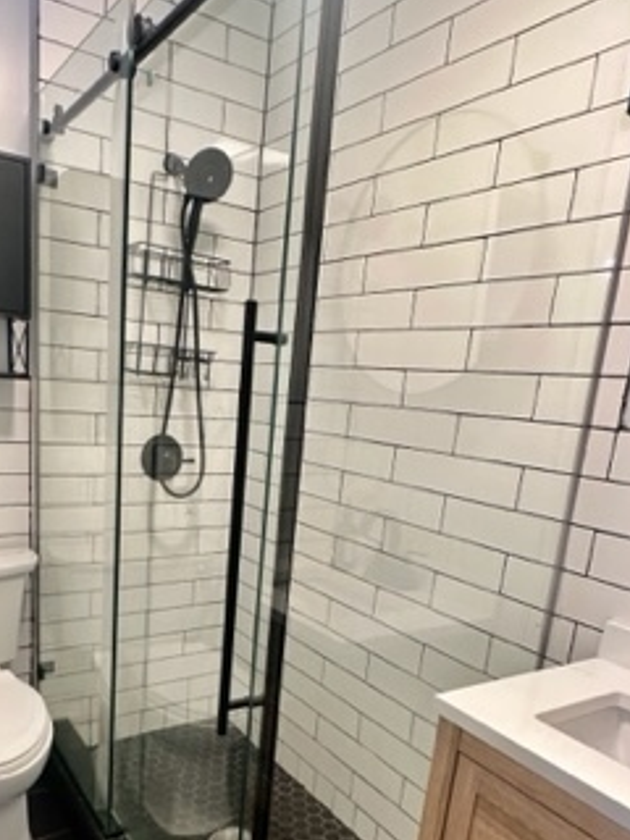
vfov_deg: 62.1
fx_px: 679
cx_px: 239
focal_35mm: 28
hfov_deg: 49.3
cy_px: 551
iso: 200
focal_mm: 2.22
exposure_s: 1/60
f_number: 2.2
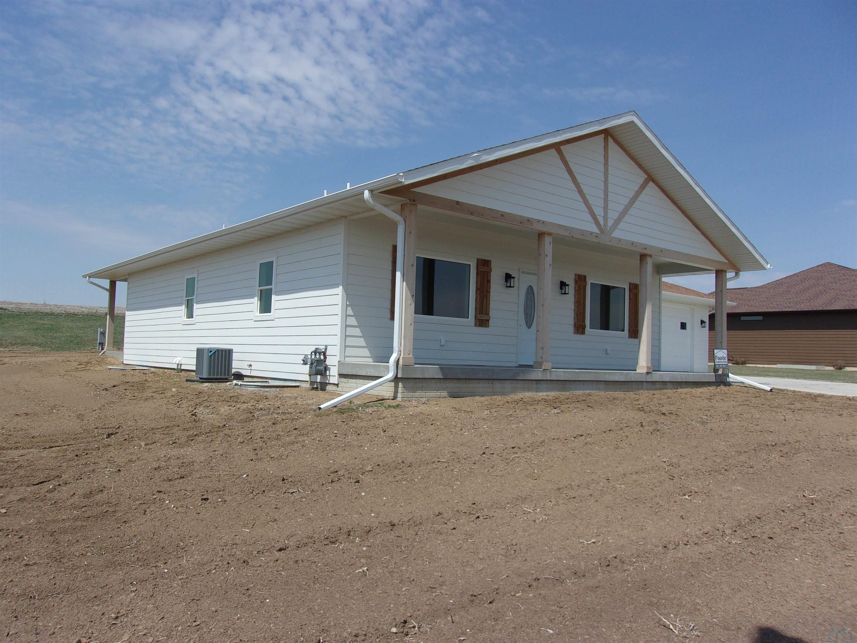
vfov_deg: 51.4
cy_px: 322
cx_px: 428
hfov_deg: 65.3
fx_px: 668
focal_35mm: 27
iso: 80
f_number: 10.4
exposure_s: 1/170
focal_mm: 4.9
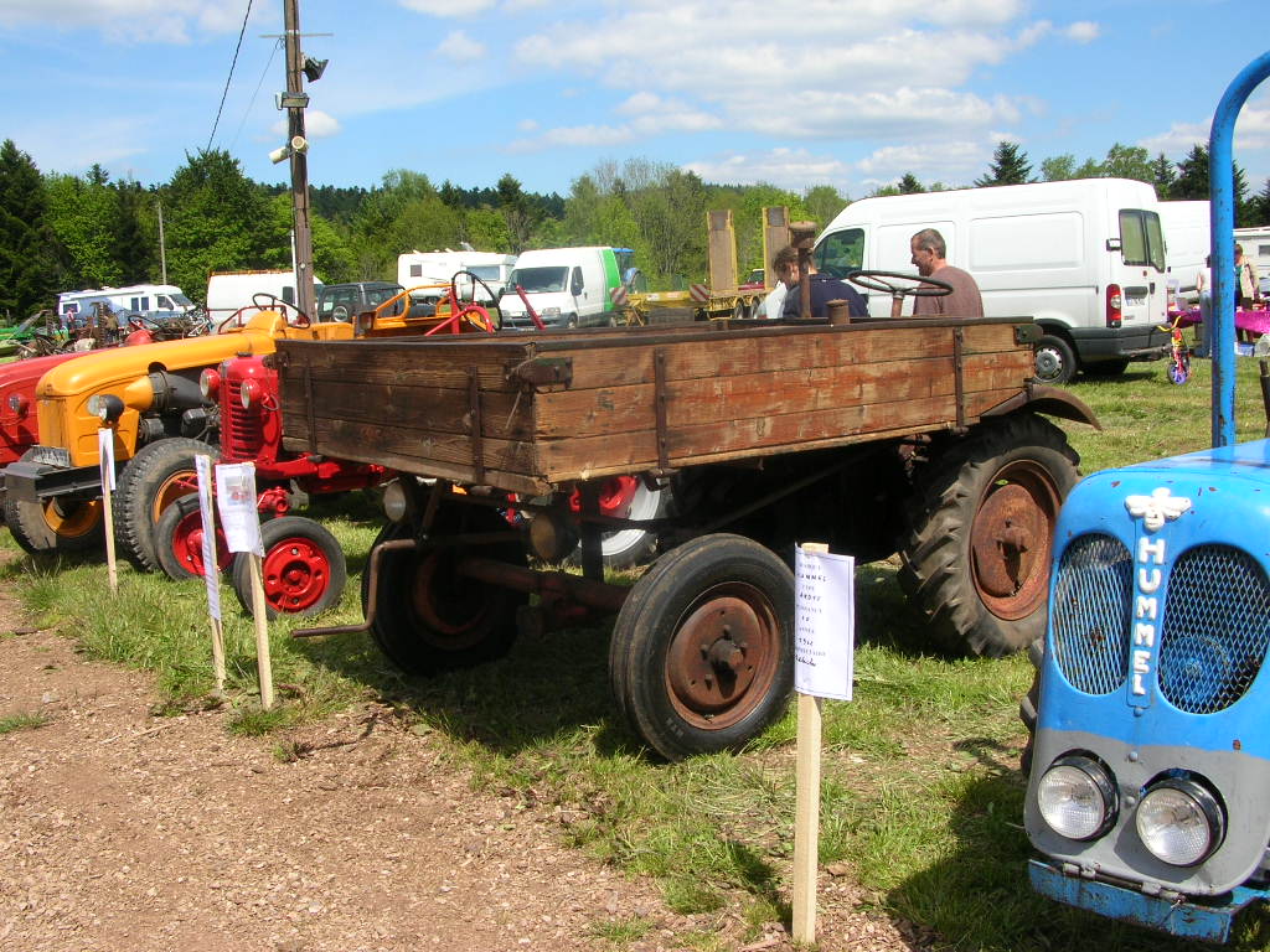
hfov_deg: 52.6
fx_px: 1284
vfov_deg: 40.7
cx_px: 635
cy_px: 476
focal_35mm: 35
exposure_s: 1/260
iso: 50
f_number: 5.6
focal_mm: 5.8
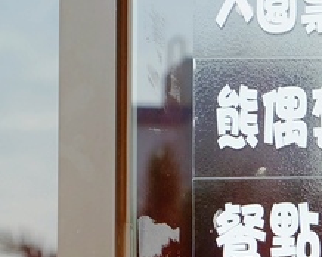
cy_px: 157
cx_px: 440
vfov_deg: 4.8
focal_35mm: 322
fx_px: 3066
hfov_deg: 6.0
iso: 800
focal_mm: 55
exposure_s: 1/400
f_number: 7.1
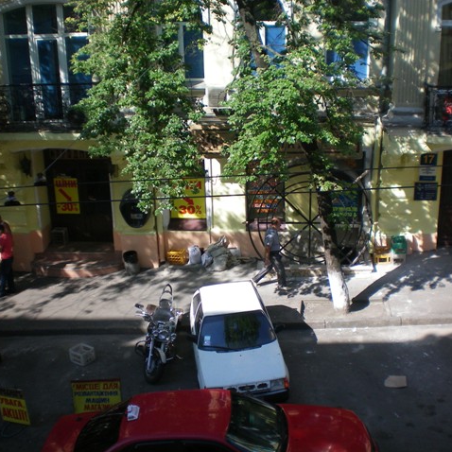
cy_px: 226
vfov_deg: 37.6
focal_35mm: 45
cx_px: 261
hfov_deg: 37.5
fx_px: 665
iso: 64
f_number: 3.1
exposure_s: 1/500
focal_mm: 6.3
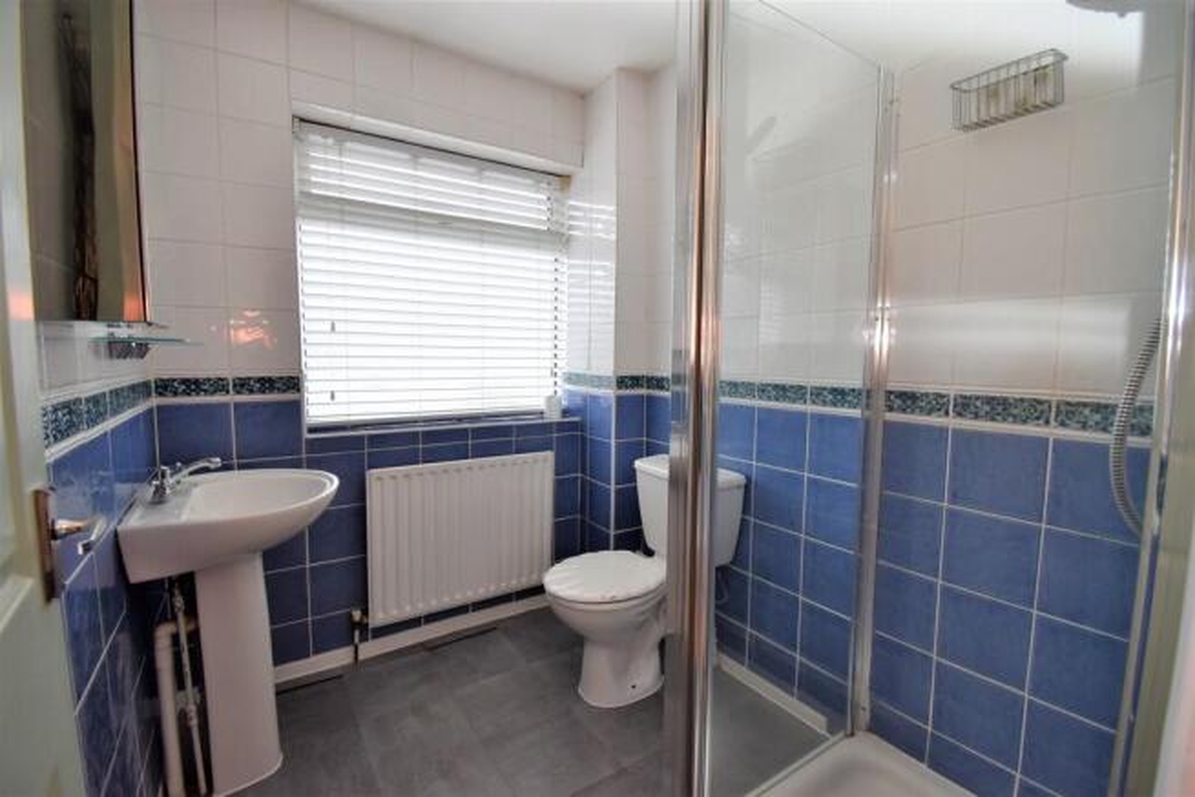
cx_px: 598
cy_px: 398
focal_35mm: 15
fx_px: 498
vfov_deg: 77.4
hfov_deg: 100.4
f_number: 5.6
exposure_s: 1/125
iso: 720
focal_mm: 10
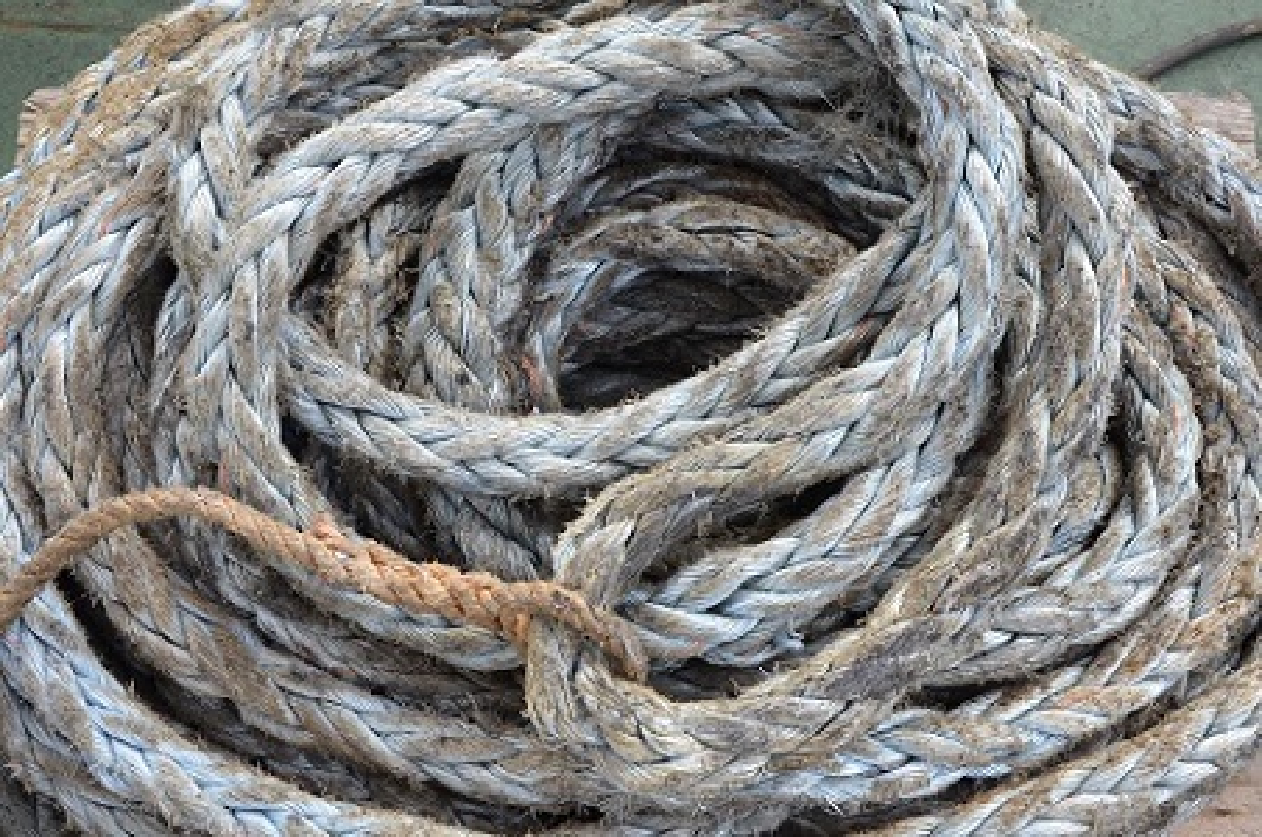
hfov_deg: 41.2
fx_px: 1680
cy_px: 418
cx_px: 631
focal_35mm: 48
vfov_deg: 28.0
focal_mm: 32
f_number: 5
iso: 200
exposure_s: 1/100
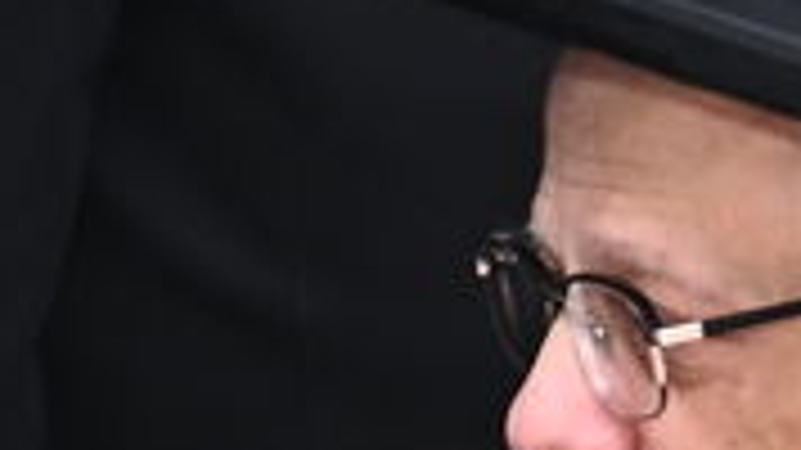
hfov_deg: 5.5
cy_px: -86
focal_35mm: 396
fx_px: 8408
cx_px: 396
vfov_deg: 3.1
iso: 1250
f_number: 8
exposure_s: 1/200
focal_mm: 48
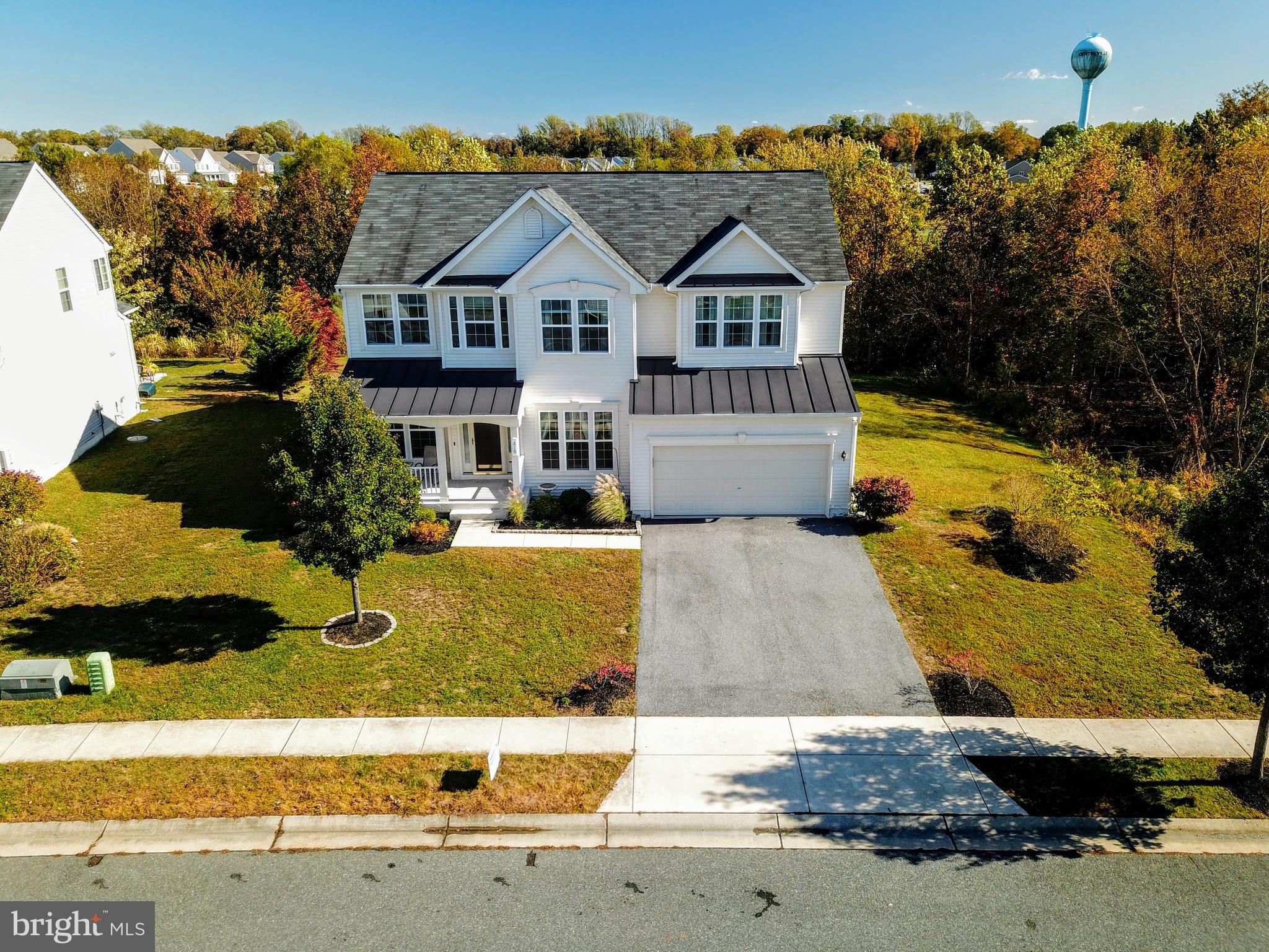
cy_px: 476
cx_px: 634
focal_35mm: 26
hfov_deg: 67.3
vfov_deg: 53.1
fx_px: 953
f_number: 2.2
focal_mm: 4.73
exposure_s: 1/287
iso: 100
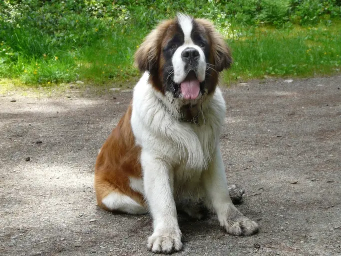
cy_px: 128
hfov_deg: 25.3
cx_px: 170
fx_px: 758
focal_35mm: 77
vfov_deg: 19.1
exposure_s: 1/125
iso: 100
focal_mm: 12.6
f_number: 4
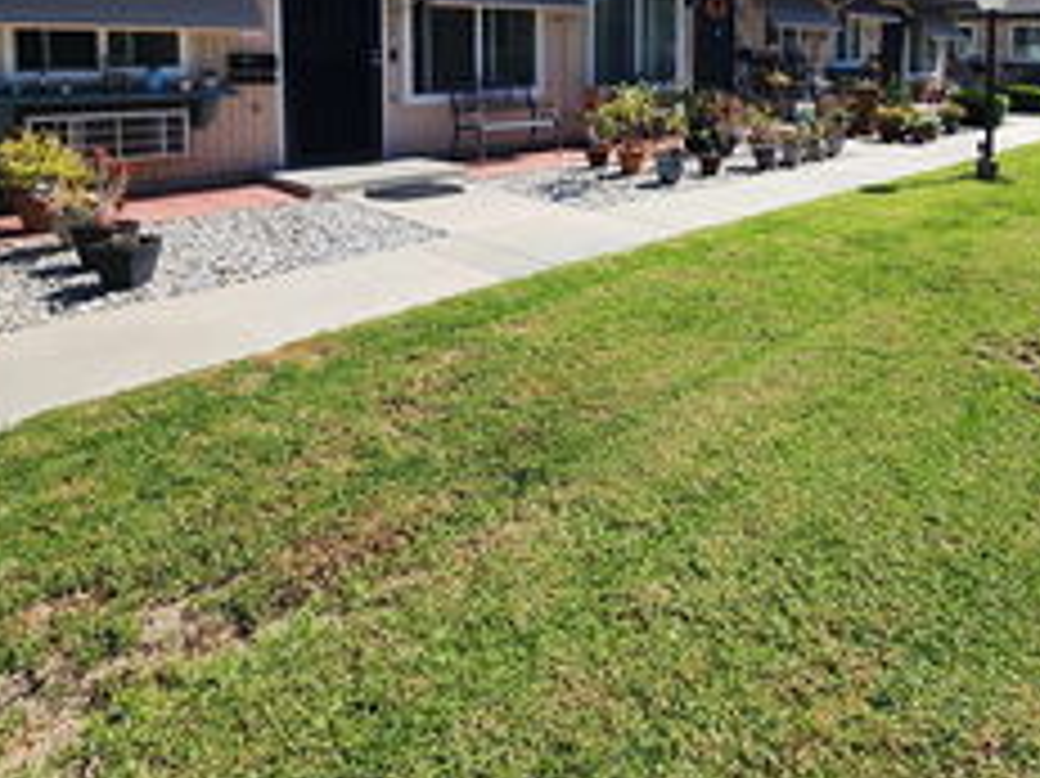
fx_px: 721
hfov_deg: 69.5
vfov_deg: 51.5
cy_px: 108
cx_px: 696
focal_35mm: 24
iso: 50
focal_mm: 2.2
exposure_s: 1/1819
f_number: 2.2
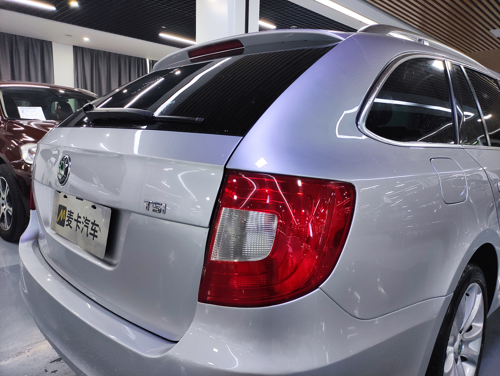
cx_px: 250
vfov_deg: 54.9
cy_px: 188
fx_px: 361
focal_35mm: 25
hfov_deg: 69.4
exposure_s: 1/33
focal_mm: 5.43
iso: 166
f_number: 1.89
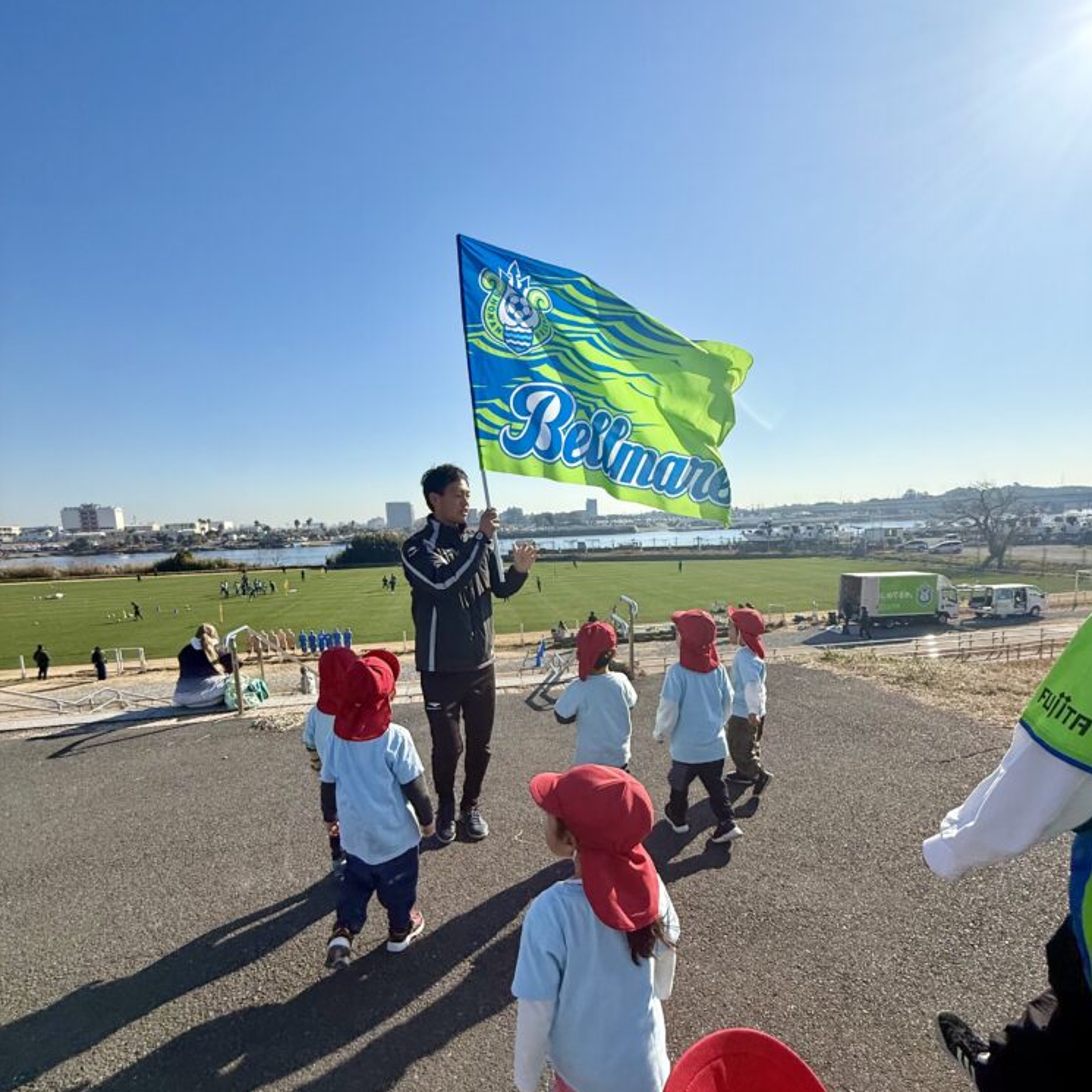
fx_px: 607
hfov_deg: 84.0
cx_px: 558
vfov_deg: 83.6
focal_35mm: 17
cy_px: 608
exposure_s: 1/2320
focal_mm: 2.22
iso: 50
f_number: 2.2
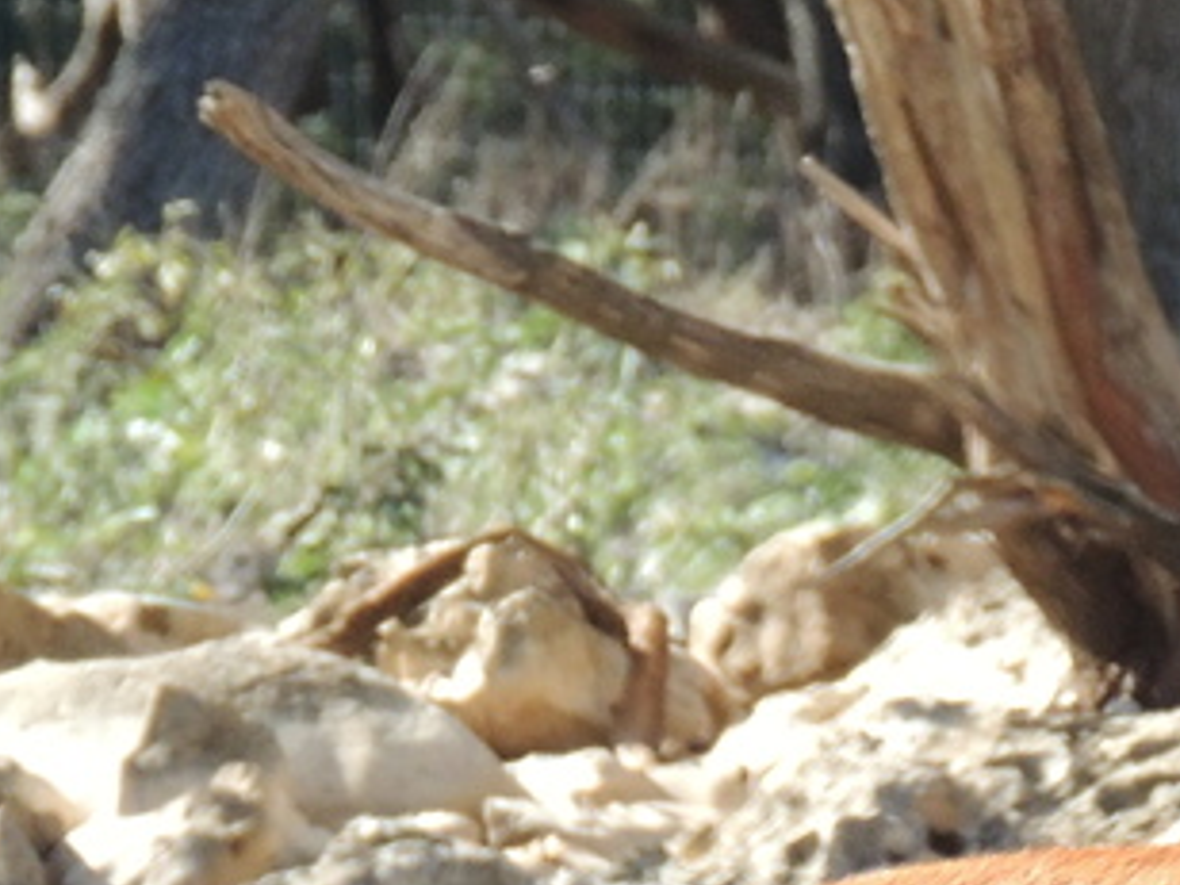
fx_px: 46019
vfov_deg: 1.1
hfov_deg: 1.5
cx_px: 935
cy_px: 1789
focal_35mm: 1350
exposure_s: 1/500
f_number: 4.8
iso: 400
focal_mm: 57.9
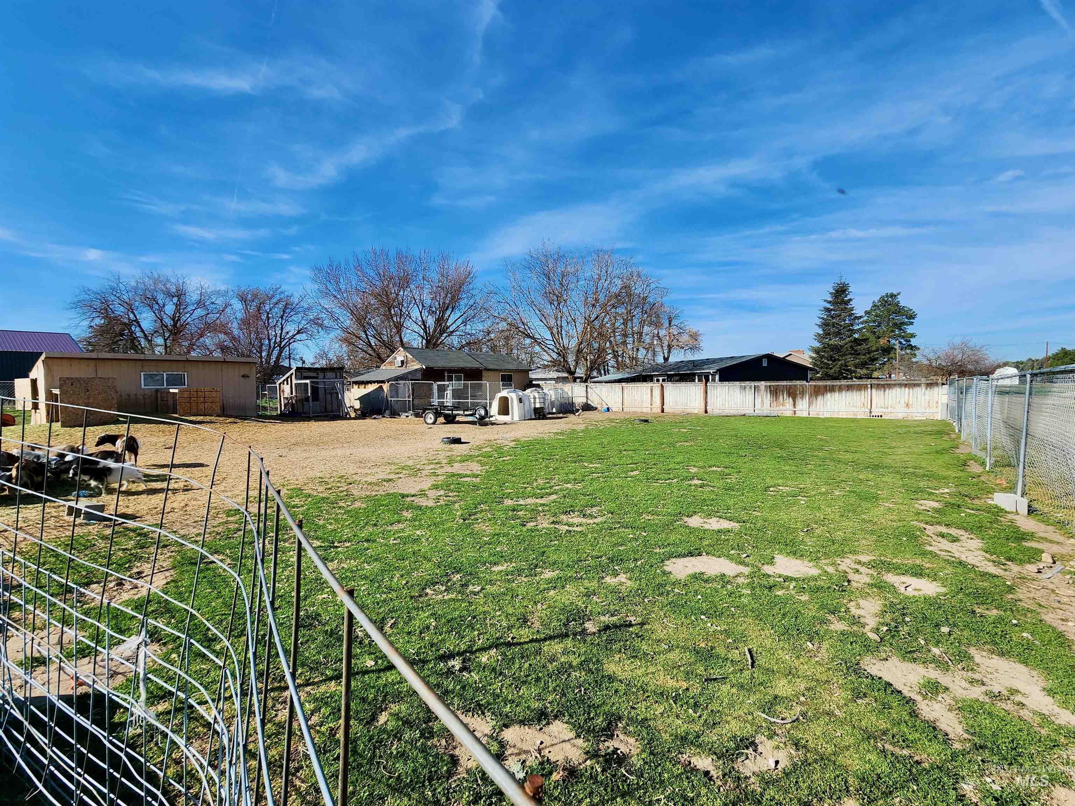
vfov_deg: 89.9
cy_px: 403
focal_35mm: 13
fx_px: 404
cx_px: 538
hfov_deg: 106.2
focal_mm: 2.2
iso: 50
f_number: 2.2
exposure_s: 1/2000
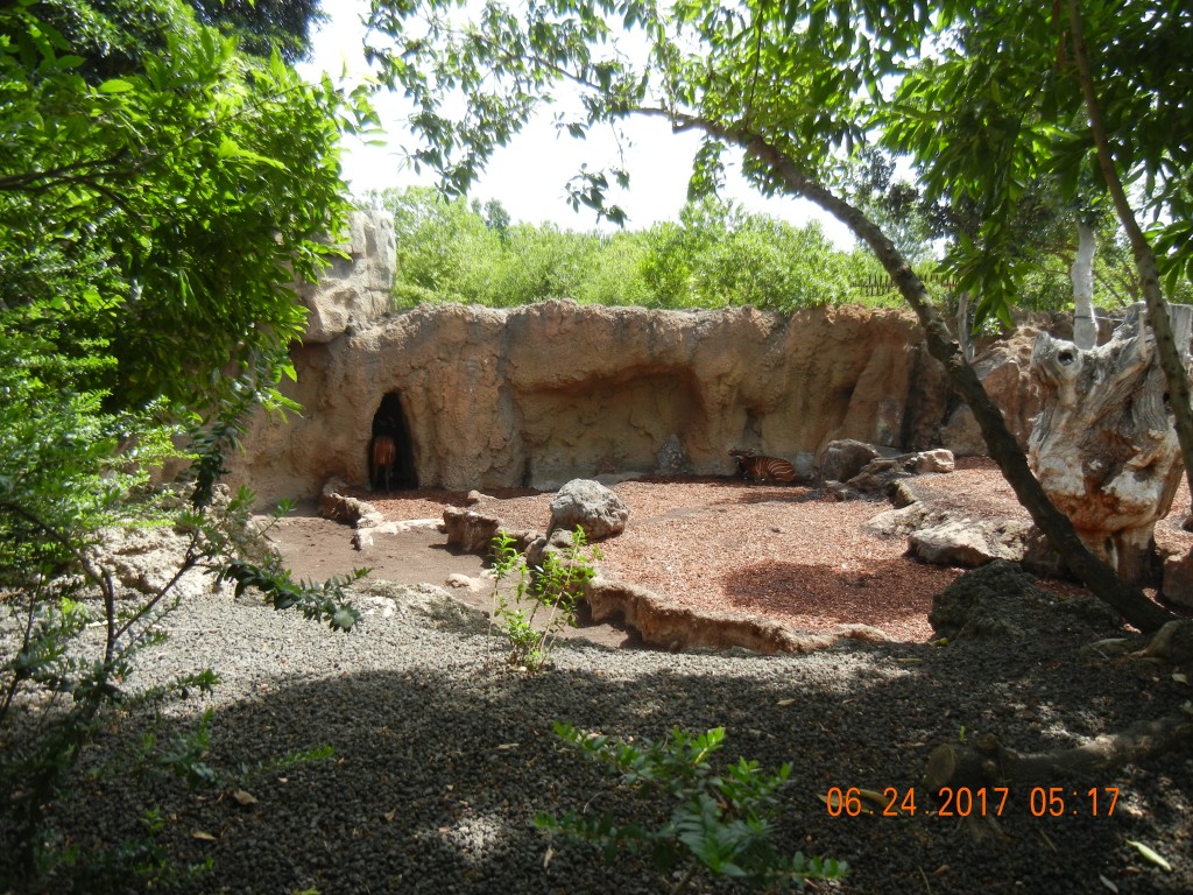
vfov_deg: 46.8
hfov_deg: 60.0
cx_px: 596
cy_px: 448
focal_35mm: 30
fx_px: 1034
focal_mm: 5.4
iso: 160
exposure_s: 1/362
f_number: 3.5
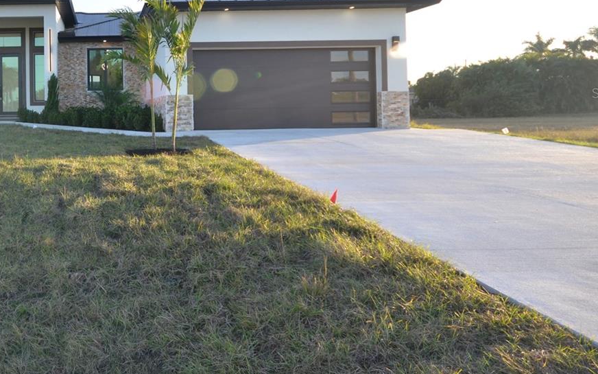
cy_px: 93
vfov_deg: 43.1
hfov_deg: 60.1
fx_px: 456
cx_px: 104
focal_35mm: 28
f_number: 6.3
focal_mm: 10
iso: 200
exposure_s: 1/160
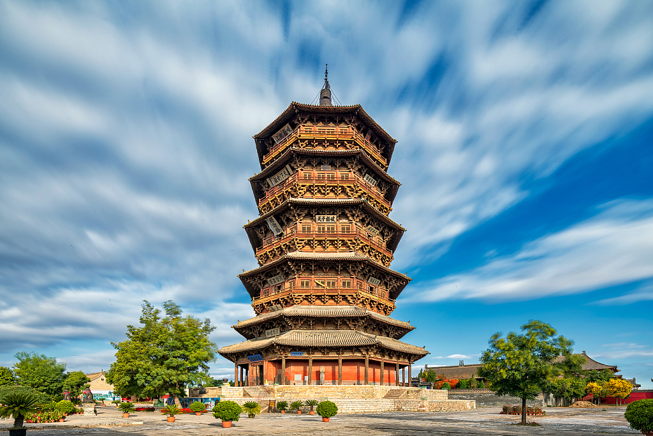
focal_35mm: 19
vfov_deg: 64.6
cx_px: 326
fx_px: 345
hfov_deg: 86.9
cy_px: 218
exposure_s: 1/200
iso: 100
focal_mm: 19
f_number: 8
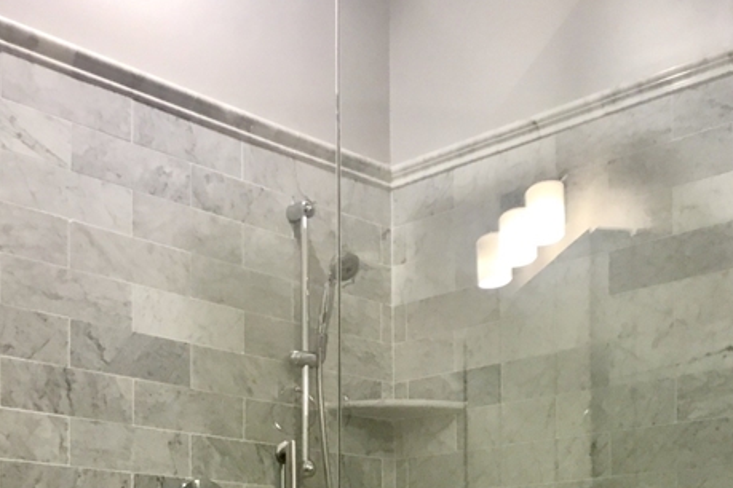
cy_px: 553
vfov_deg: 23.3
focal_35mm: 54
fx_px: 1099
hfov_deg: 36.9
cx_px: 390
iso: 64
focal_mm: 3.3
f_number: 2.4
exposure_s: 1/30
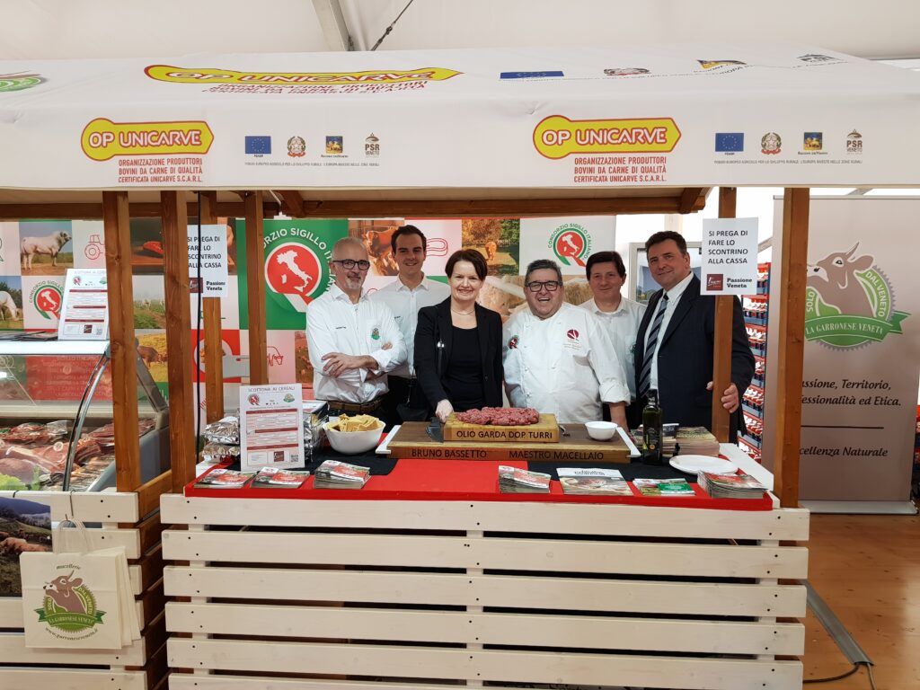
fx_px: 691
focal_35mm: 26
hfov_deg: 67.3
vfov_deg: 53.1
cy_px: 345
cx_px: 460
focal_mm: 4.2
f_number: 1.7
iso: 64
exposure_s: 1/60
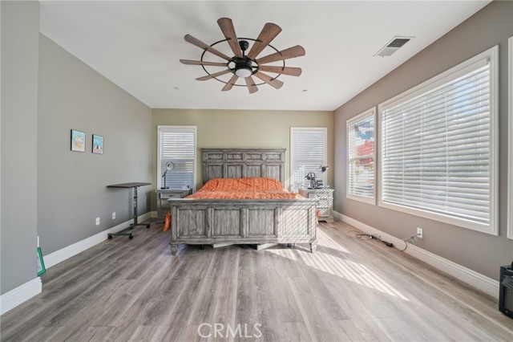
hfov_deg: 108.4
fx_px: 185
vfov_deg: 85.4
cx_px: 256
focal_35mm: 13
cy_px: 171
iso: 400
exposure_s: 1/13
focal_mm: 13
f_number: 8
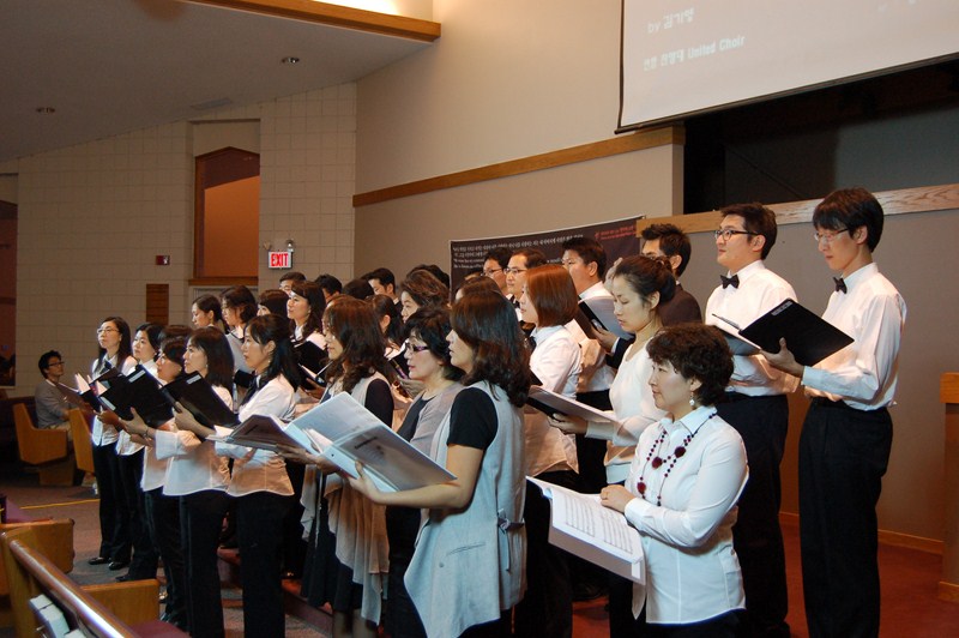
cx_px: 480
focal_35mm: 39
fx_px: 1038
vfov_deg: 34.2
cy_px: 319
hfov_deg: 49.6
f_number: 4.2
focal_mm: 26
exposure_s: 1/20
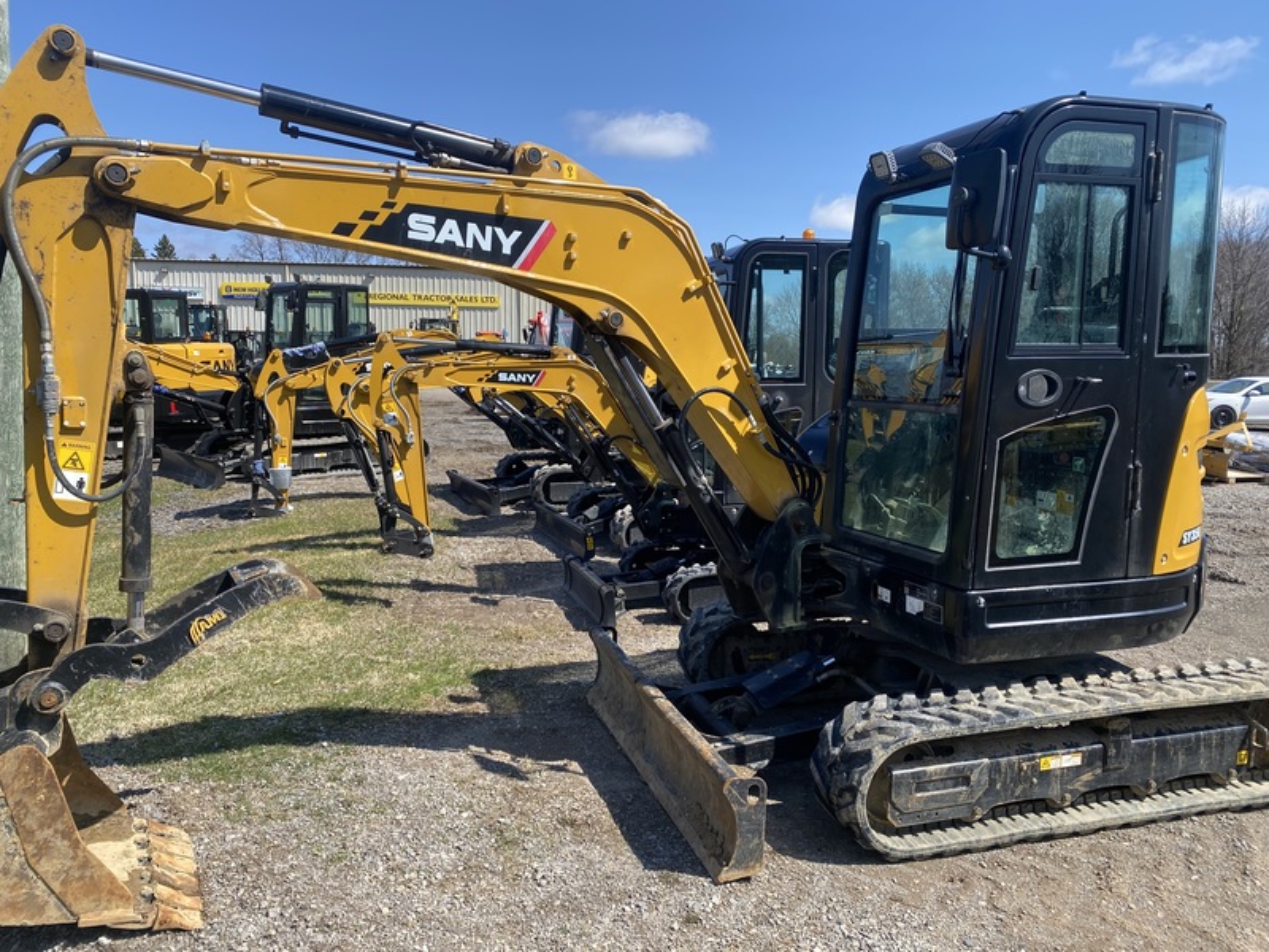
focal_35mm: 26
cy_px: 476
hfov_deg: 67.3
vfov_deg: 53.1
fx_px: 953
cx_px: 634
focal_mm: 4.25
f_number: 1.8
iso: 32
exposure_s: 1/1653
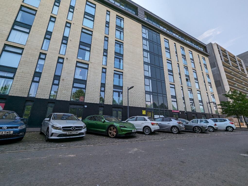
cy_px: 93
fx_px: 93
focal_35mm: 13
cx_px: 124
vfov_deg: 90.1
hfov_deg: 106.1
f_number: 2.2
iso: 45
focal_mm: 1.95
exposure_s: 1/1178
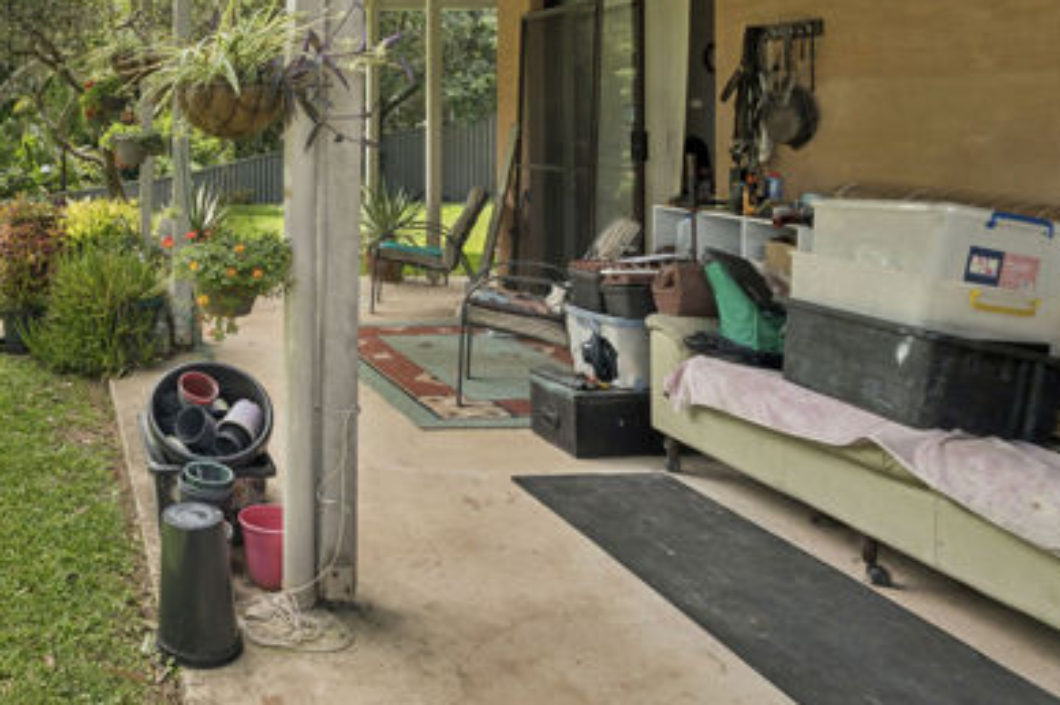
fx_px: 1001
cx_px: 30
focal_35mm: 34
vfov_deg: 37.2
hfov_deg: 47.5
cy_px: 127
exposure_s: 1/400
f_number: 9
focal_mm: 16.5
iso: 800
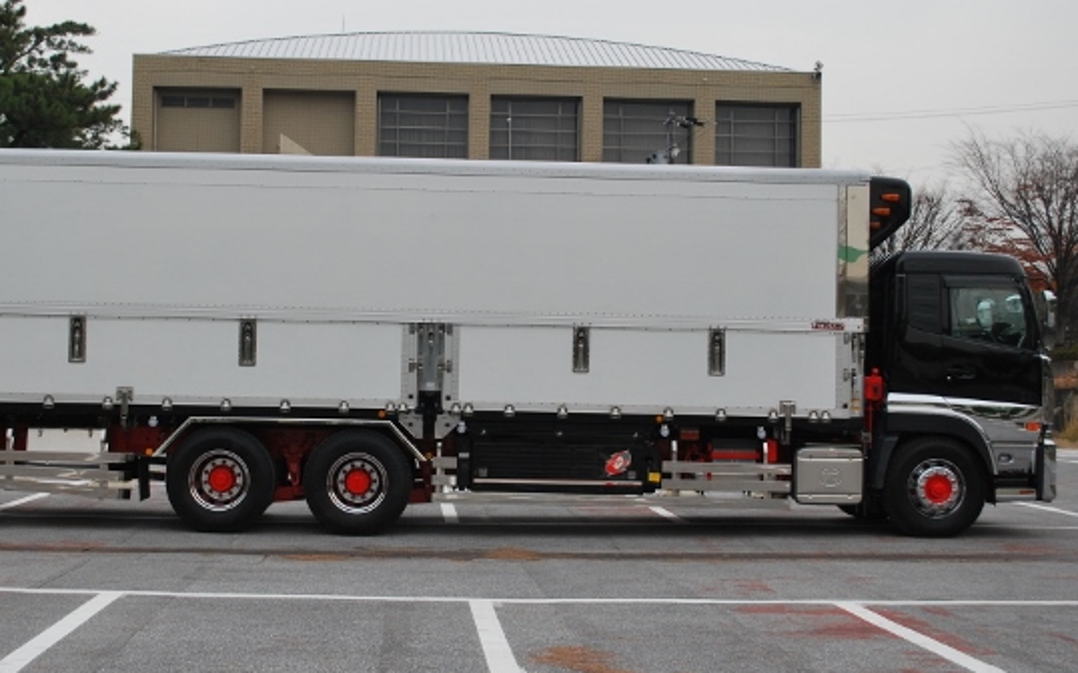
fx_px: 1498
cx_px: 475
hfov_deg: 39.5
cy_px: 314
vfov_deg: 25.3
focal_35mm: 51
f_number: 5
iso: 200
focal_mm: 28
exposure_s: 1/100
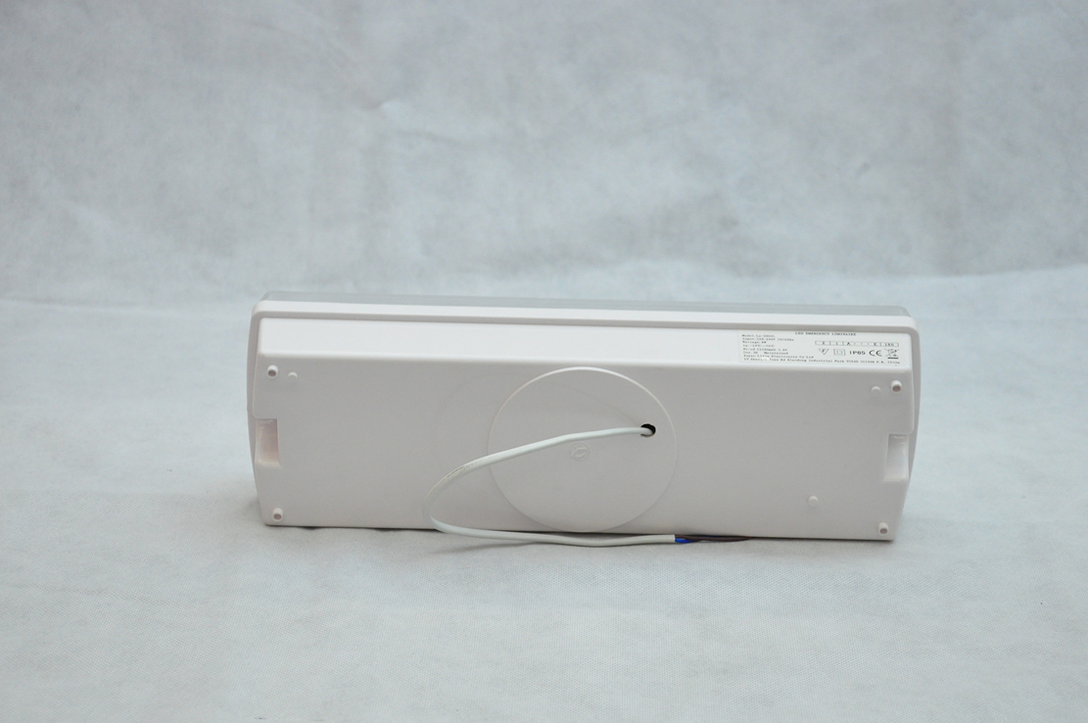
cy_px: 387
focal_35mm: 94
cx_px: 584
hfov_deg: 21.7
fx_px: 2838
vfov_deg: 14.5
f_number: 5
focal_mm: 58
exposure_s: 1/160
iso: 1250
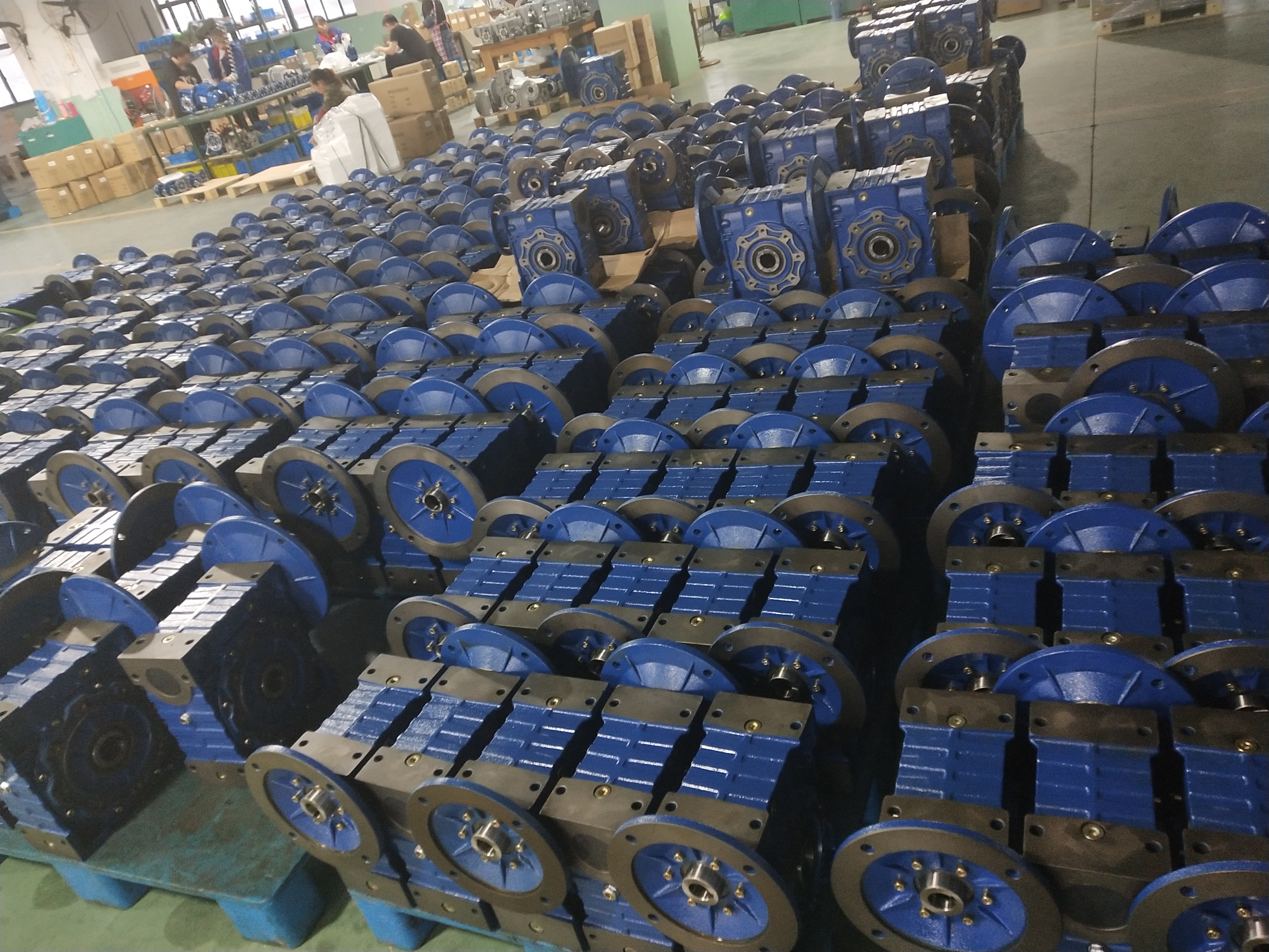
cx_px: 634
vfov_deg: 46.8
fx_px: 1100
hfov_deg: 60.0
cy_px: 476
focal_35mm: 30
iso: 728
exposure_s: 1/16.7
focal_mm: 3.95
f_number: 1.8
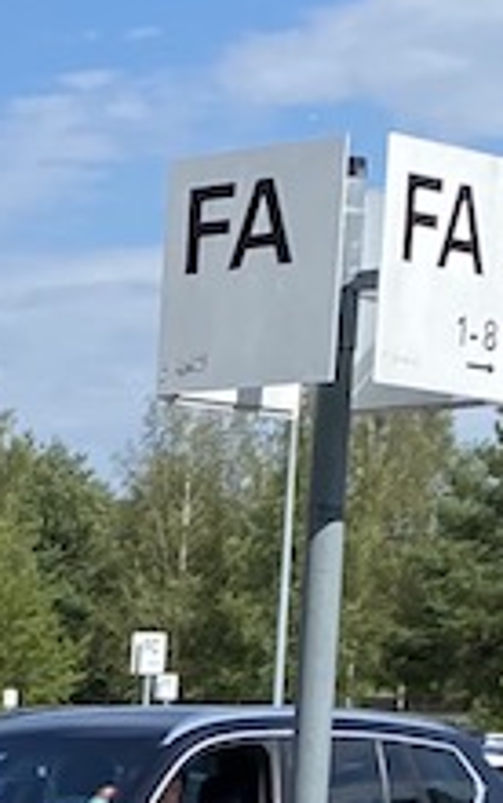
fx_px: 3500
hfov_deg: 8.0
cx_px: -313
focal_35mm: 160
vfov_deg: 11.6
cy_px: 1661
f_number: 1.8
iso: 32
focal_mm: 4.25
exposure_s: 1/2141
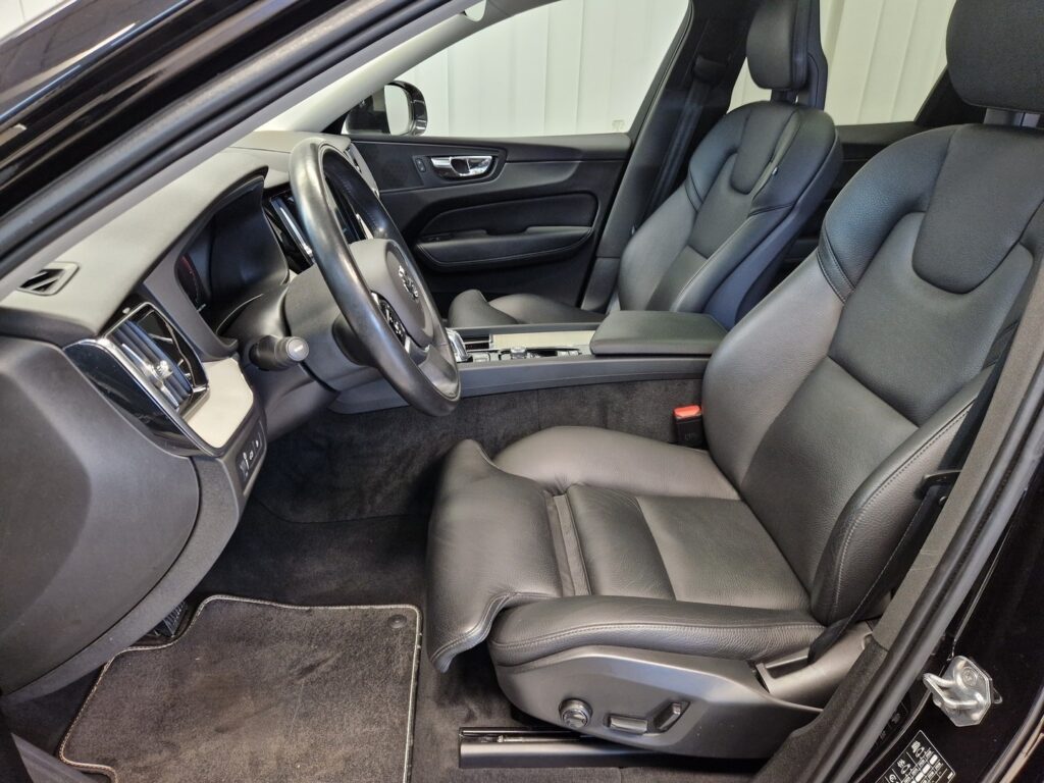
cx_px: 522
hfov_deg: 73.9
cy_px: 392
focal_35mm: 23
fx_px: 694
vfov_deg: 58.9
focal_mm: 5.4
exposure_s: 1/60
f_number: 1.8
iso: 500
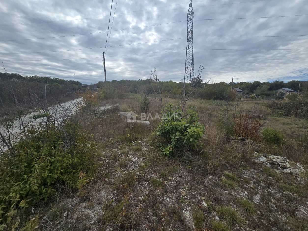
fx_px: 116
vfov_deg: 89.9
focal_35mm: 13
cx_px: 154
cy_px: 116
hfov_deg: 106.2
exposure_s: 1/1869
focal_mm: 2.2
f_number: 2.2
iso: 50
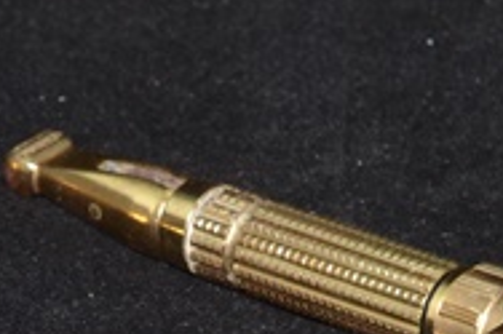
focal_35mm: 319
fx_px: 4453
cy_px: 365
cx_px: 139
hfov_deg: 6.5
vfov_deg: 4.3
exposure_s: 1/60
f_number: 8
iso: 100
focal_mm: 40
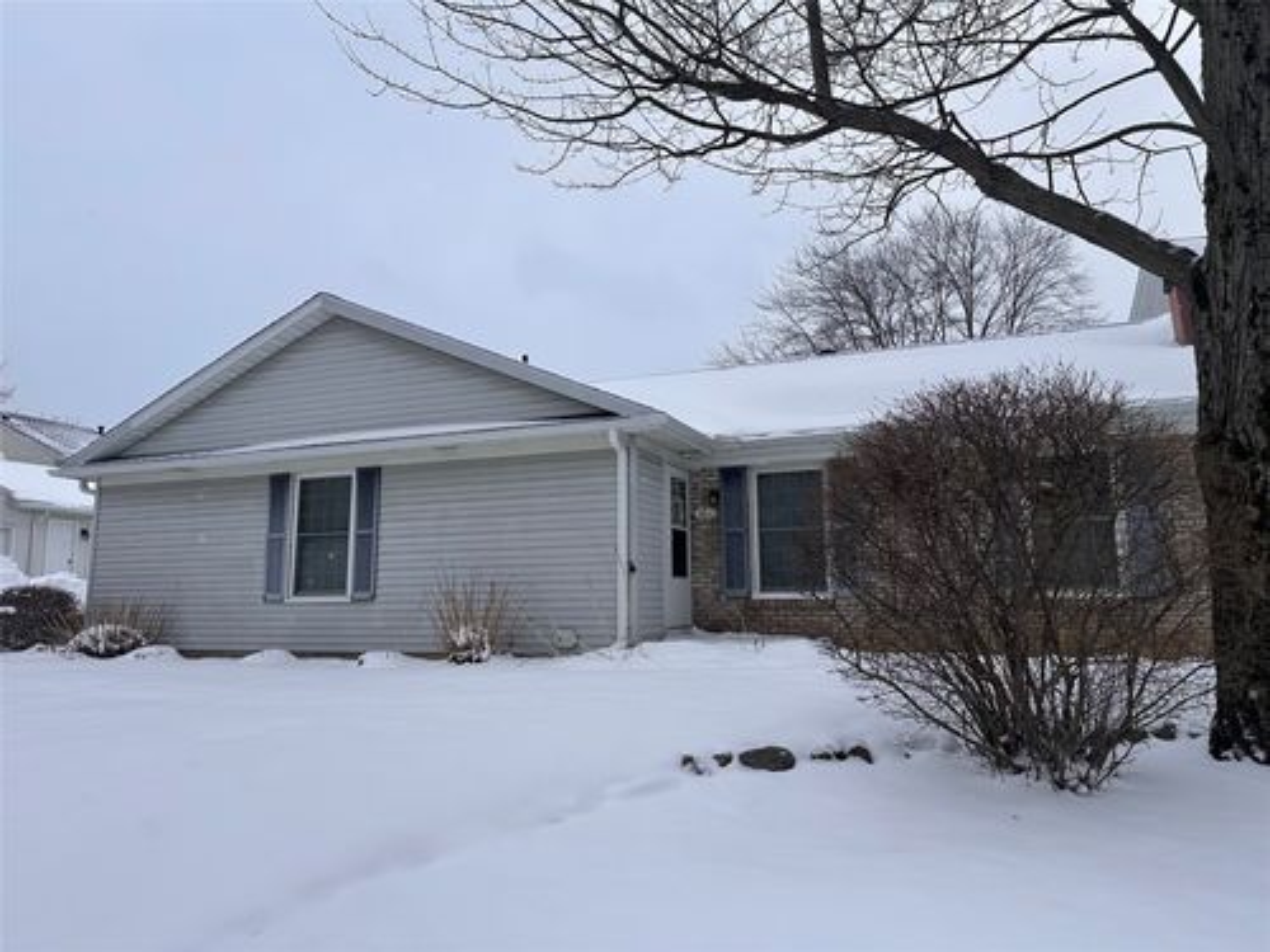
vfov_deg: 56.8
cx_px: 635
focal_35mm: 24
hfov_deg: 71.6
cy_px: 476
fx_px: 881
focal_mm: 6.86
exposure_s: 1/2110
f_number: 1.78
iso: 80
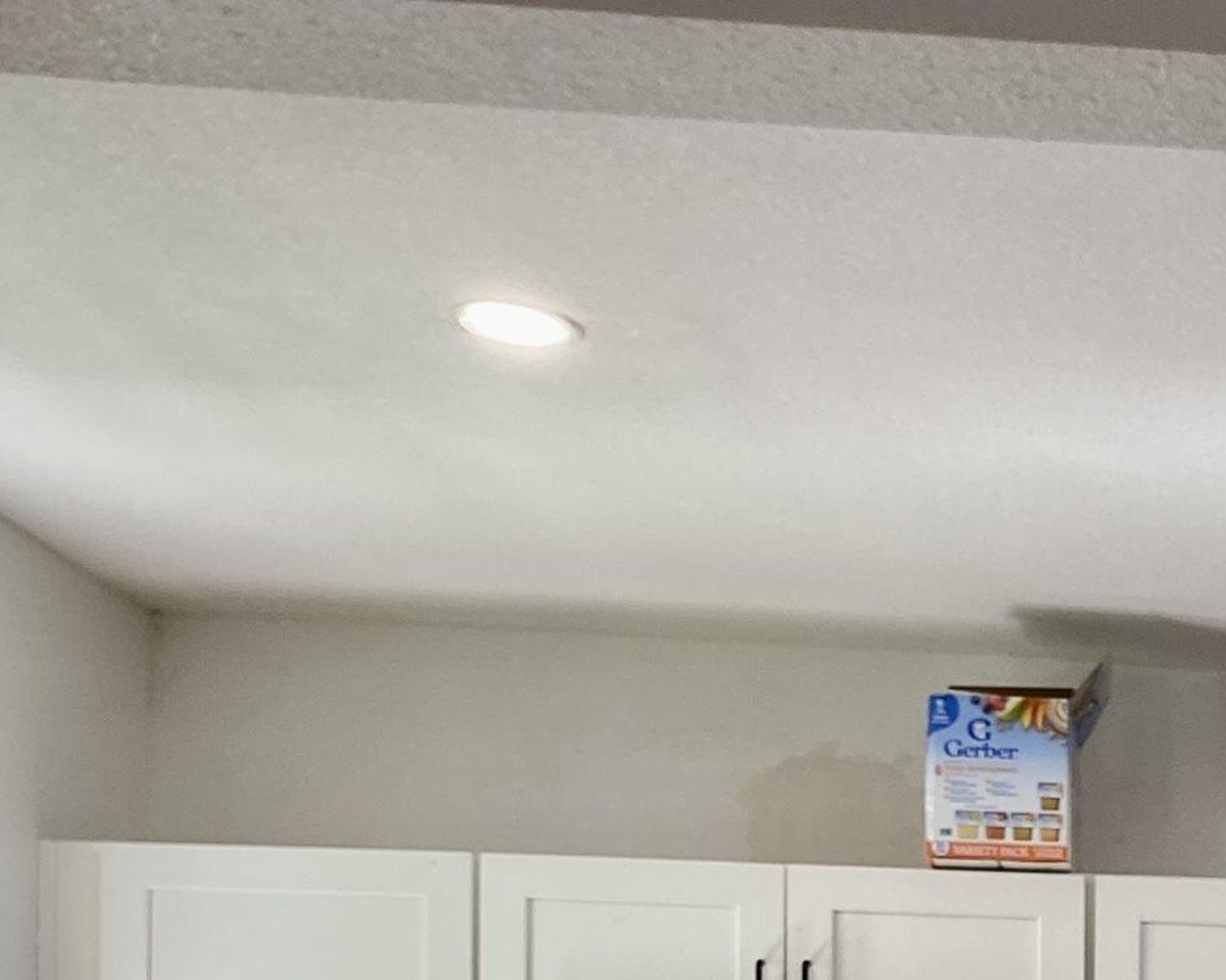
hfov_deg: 21.0
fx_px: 3011
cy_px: 1385
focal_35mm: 83
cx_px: 1585
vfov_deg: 17.0
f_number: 1.8
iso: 80
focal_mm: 4.25
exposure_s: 1/120
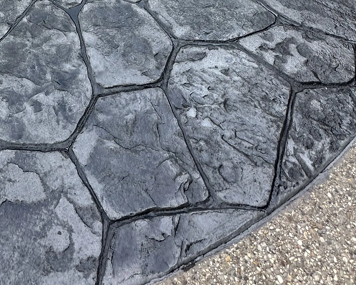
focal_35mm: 36
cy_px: -66
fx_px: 379
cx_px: 51
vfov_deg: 32.9
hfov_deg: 46.5
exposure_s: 1/99
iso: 40
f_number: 2.2
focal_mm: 2.22
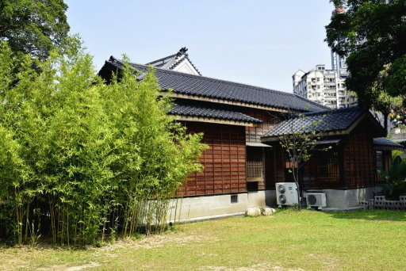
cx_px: 203
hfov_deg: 53.1
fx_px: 406
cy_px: 136
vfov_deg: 36.9
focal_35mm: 36
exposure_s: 1/160
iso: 100
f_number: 7.1
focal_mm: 24
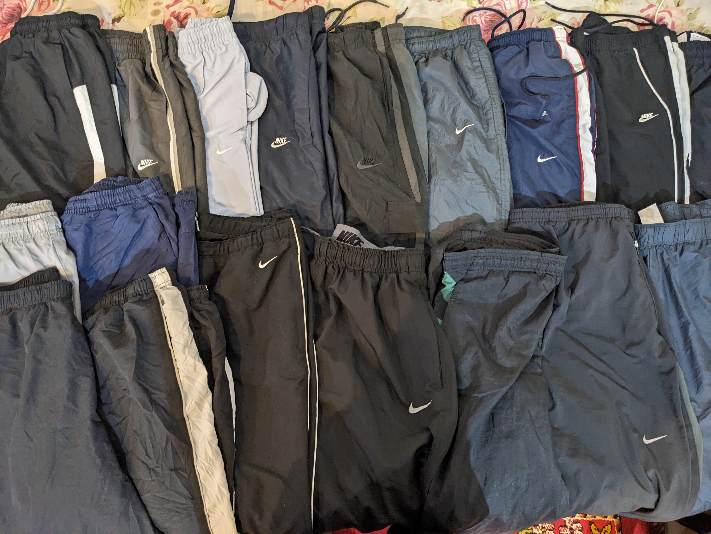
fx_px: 555
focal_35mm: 27
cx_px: 356
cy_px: 267
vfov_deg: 51.4
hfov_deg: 65.3
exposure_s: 1/23.8
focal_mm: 4.38
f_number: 1.73
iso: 330
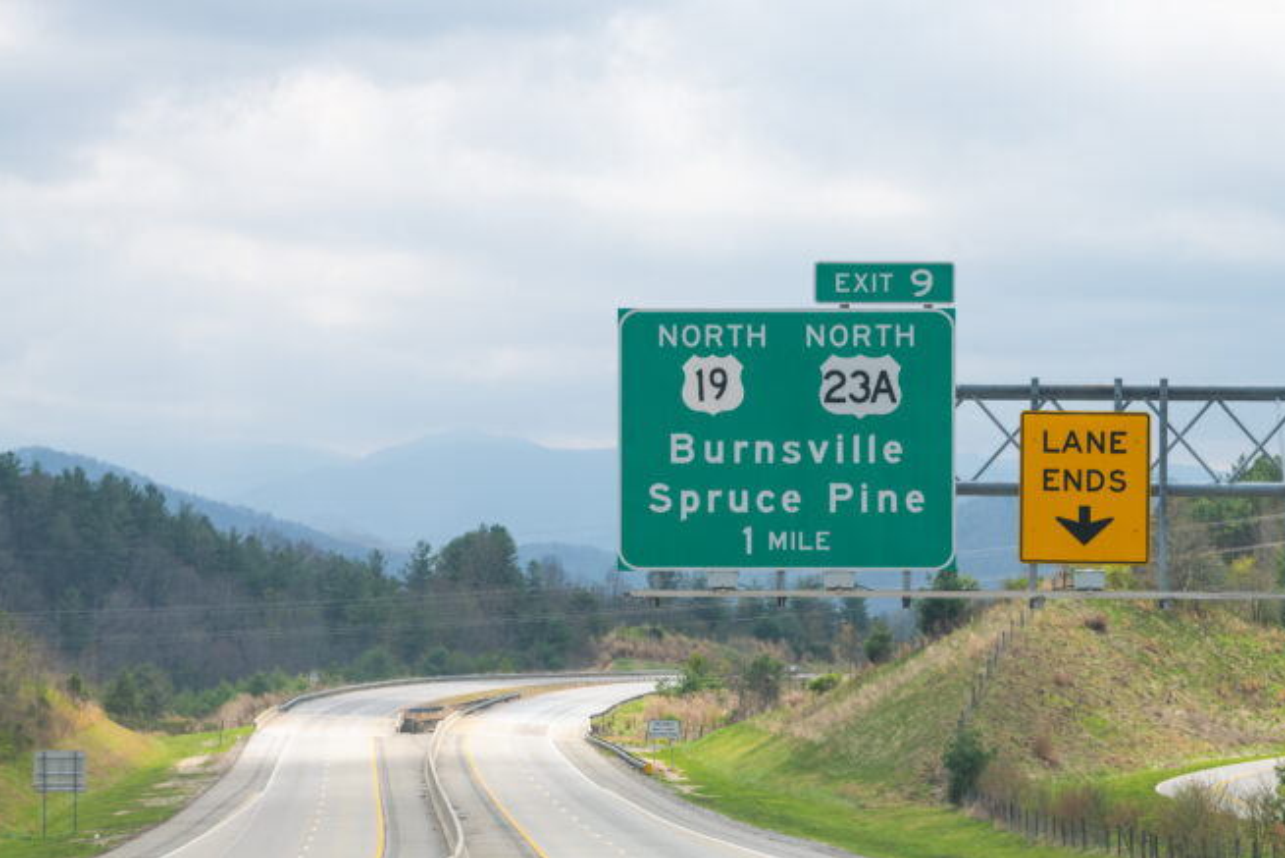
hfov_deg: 17.2
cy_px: 438
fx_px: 4248
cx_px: 667
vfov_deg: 11.5
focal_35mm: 119
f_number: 5.6
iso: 220
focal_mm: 112
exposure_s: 1/1600
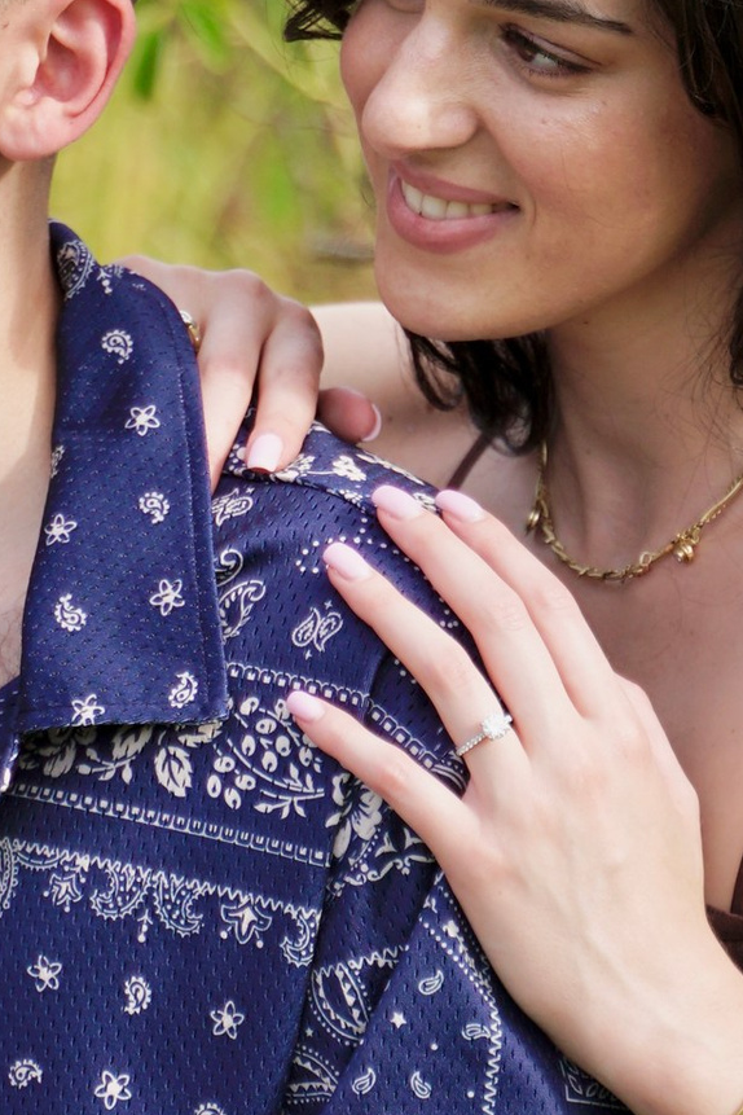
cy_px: 341
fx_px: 8420
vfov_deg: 7.6
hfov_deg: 5.0
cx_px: 132
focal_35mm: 272
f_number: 2.8
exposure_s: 1/2000
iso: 200
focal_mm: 61
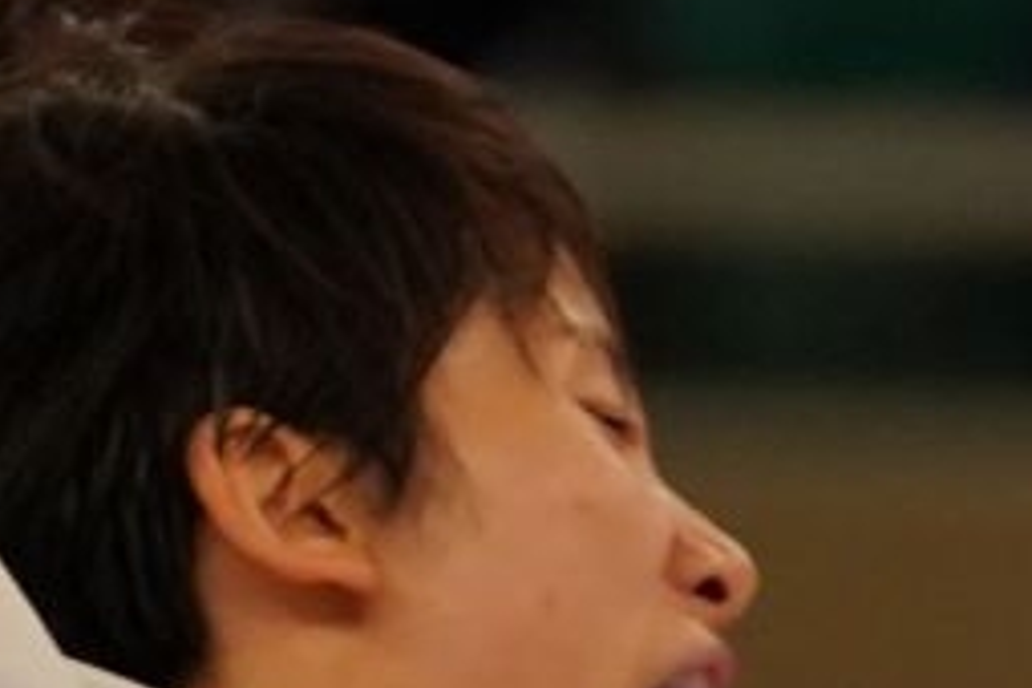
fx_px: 56412
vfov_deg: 0.7
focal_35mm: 1968
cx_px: 2214
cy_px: 2194
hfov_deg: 1.0
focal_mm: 186
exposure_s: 1/1000
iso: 1250
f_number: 2.8
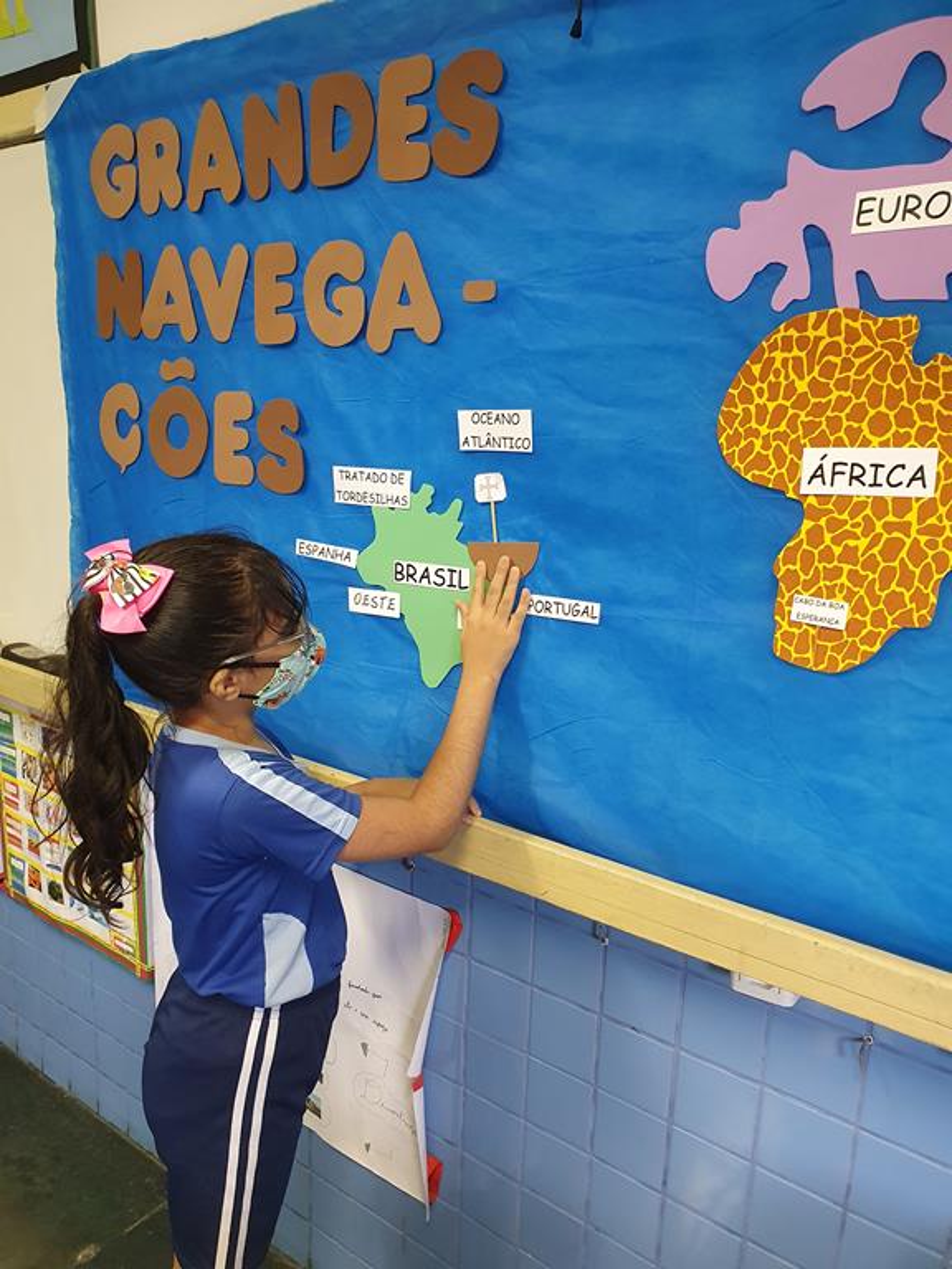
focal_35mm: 26
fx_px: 953
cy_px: 634
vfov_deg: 67.3
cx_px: 476
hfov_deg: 53.1
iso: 400
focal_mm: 4.32
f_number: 2.4
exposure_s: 1/40
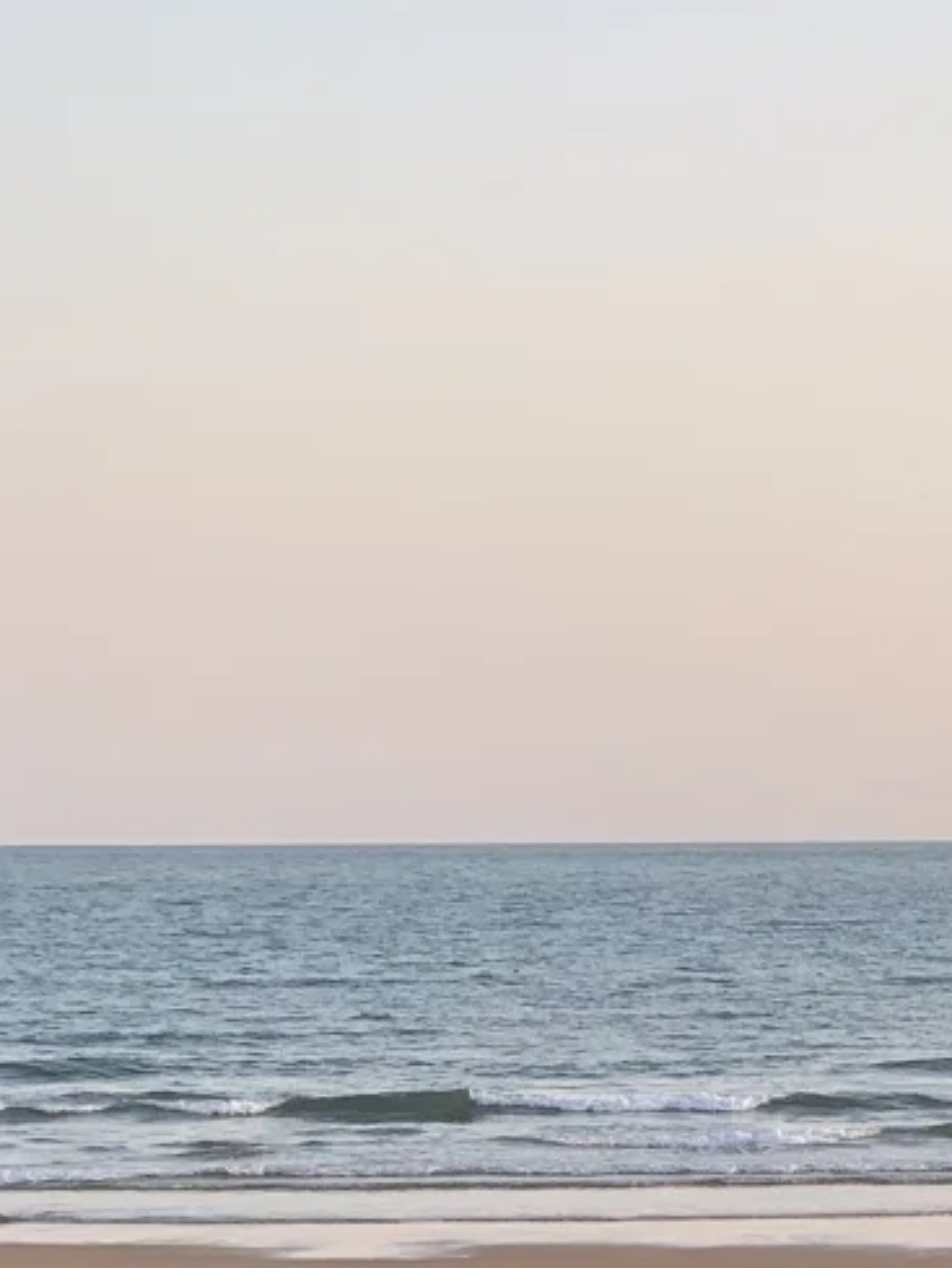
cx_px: 1302
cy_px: 1009
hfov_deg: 9.5
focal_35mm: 153
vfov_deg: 12.8
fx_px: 5608
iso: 16
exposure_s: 1/316
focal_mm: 6
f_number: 2.4
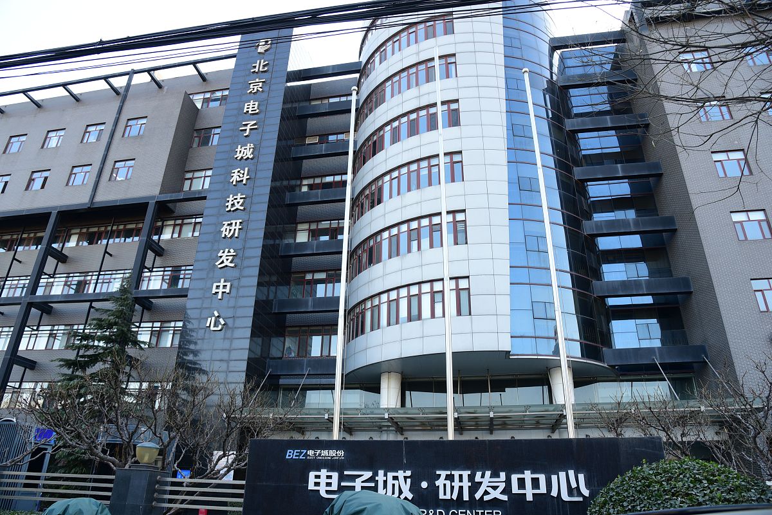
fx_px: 515
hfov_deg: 73.7
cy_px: 258
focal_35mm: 24
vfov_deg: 53.2
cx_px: 386
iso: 250
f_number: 7.1
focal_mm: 24
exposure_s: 1/80
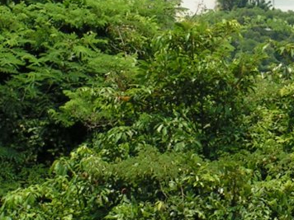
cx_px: 402
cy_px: -68
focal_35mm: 441
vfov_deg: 3.4
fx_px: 3745
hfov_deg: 4.5
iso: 50
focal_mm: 20
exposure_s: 1/320
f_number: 5.6
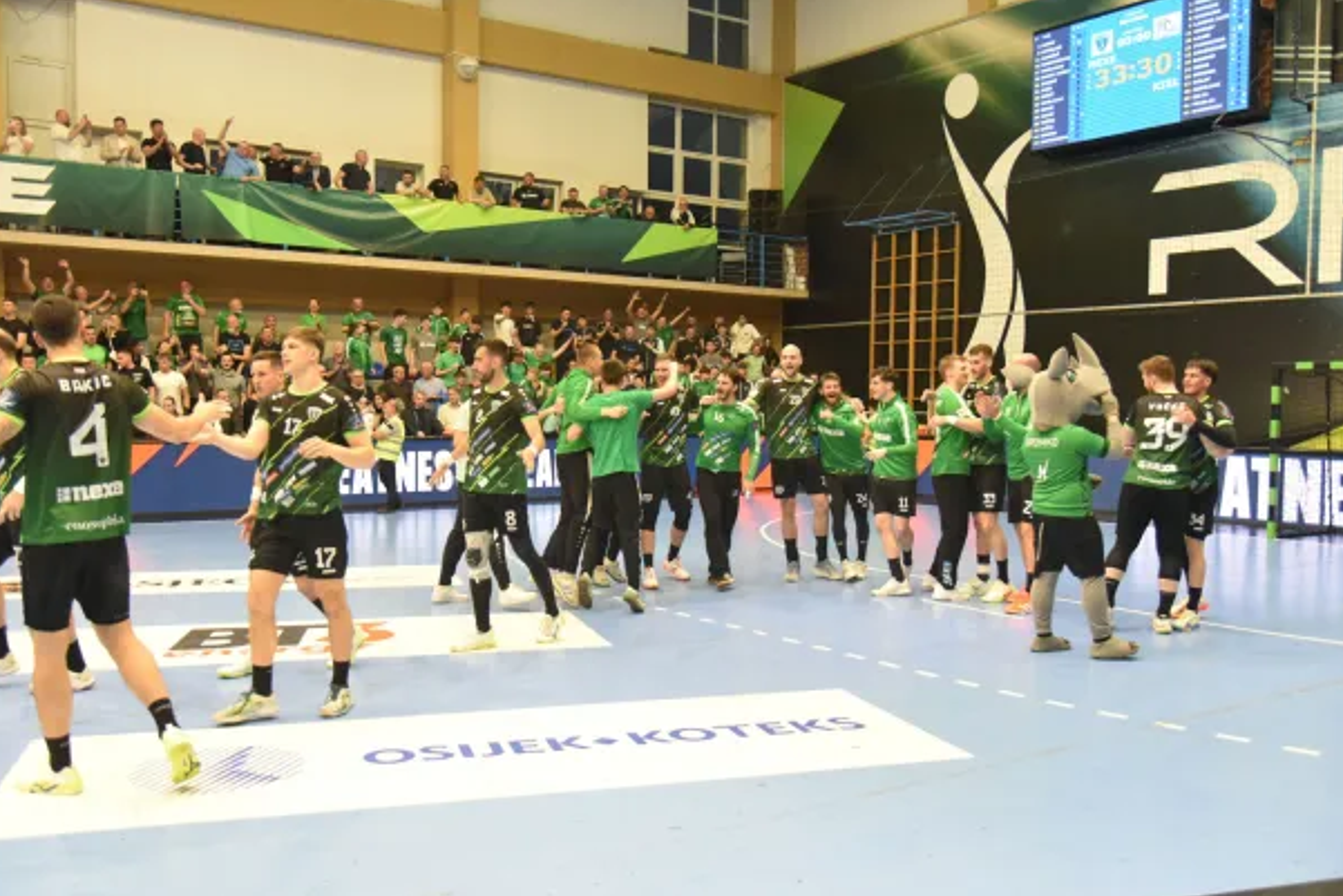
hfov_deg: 58.7
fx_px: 1194
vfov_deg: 41.1
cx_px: 659
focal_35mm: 32
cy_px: 456
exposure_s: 1/250
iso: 5000
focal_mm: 31
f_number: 4
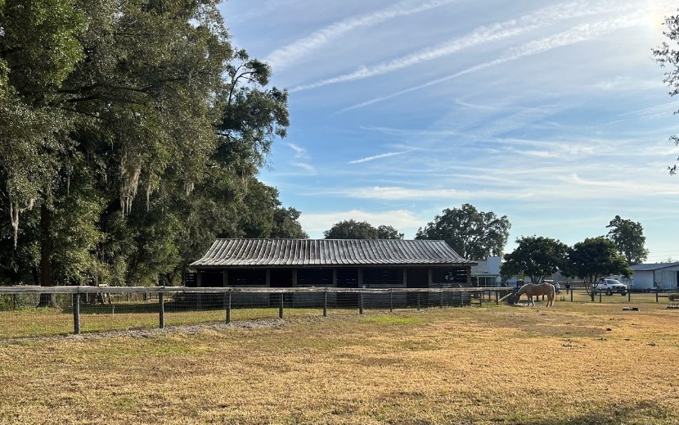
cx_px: 384
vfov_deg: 37.0
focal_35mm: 34
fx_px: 629
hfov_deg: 56.5
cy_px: 270
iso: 50
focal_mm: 5.7
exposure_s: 1/4444
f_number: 1.5
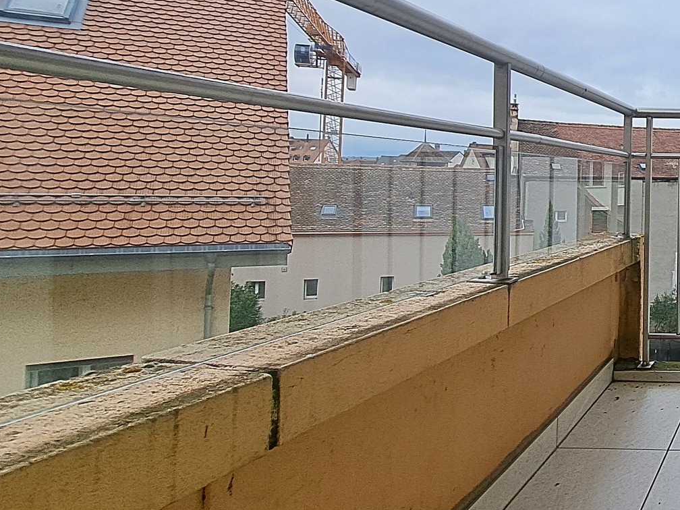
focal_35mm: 33
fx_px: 648
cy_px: 171
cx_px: 799
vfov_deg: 42.4
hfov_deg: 40.6
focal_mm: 1.74
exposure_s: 1/770
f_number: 2.2
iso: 50
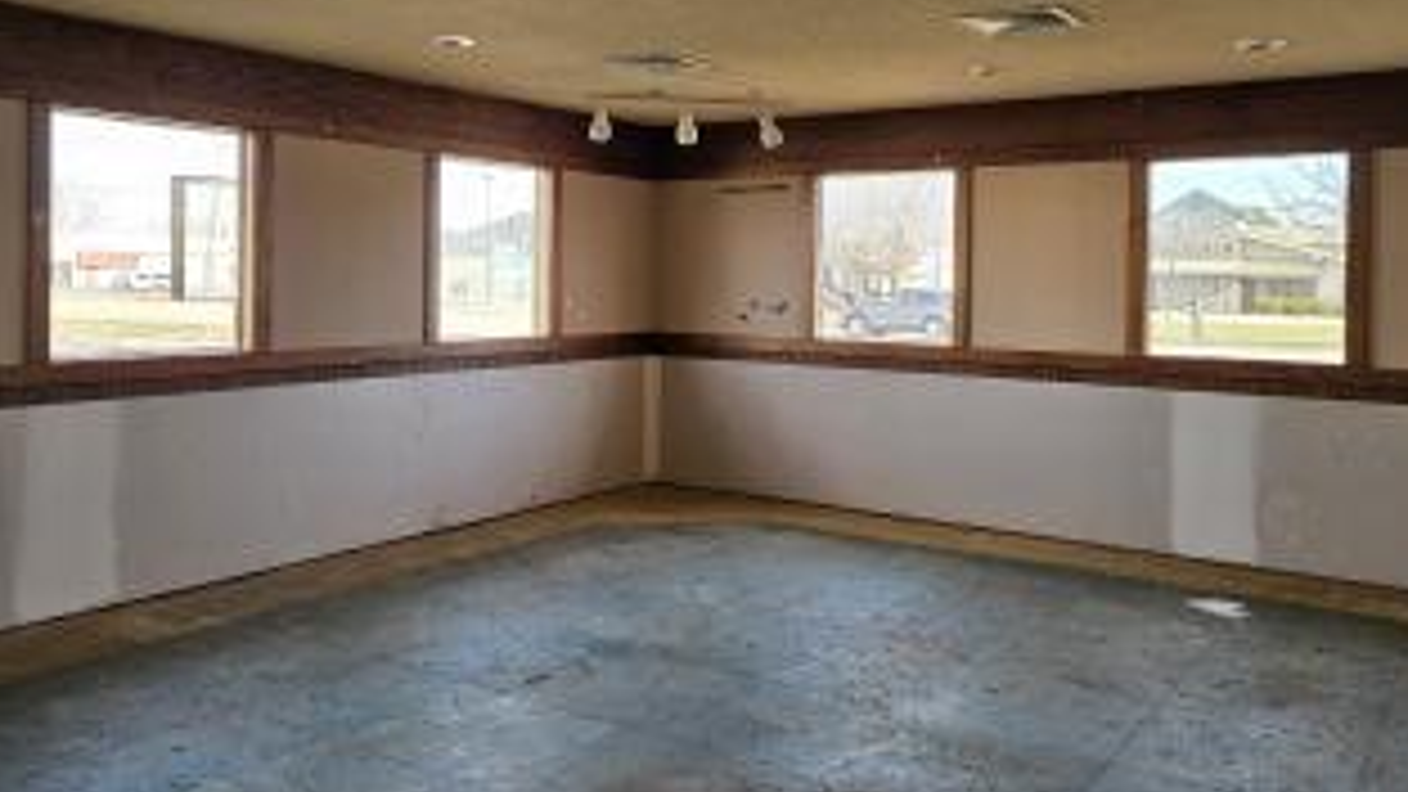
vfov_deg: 36.4
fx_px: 1195
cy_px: 279
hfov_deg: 61.0
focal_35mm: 32
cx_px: 711
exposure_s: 1/207
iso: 200
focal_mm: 5.4
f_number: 1.8
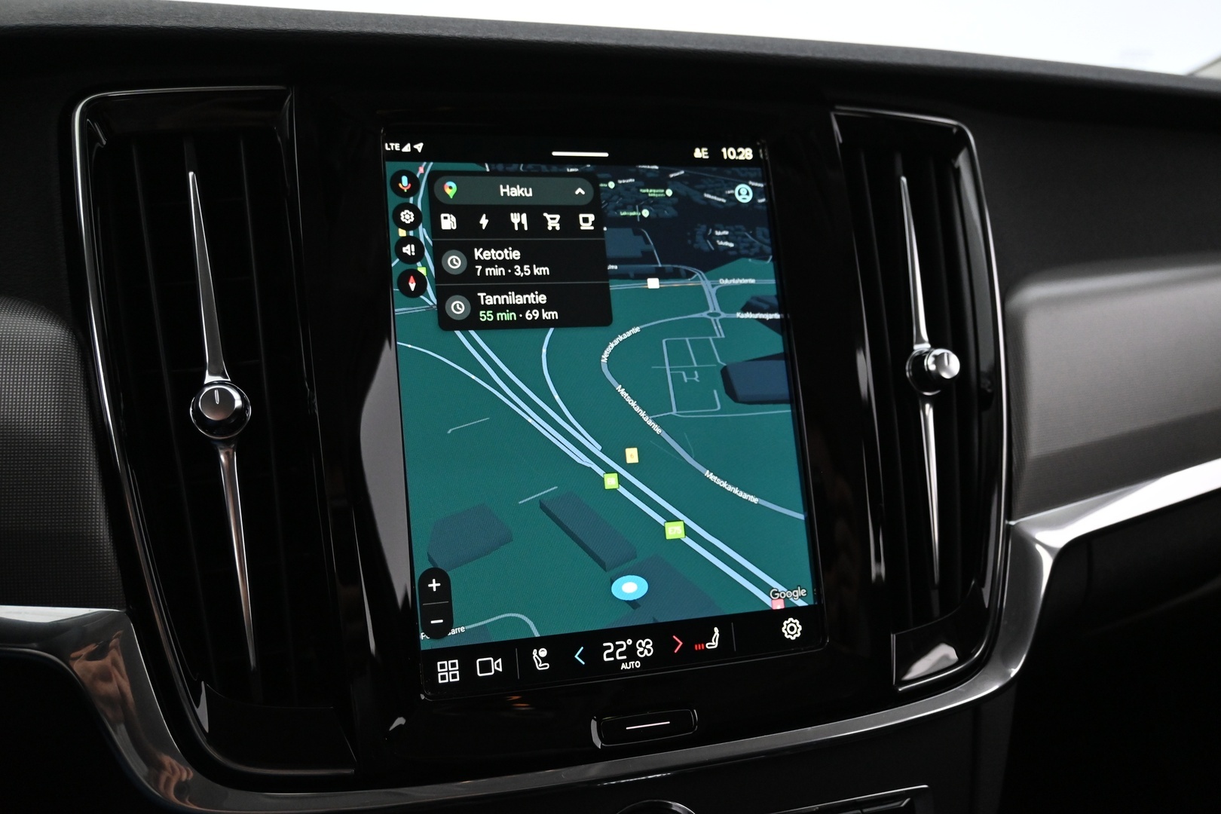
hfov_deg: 59.5
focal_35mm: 32
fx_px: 1068
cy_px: 407
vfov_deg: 41.7
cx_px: 610
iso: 2500
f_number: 4
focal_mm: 21
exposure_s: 1/30
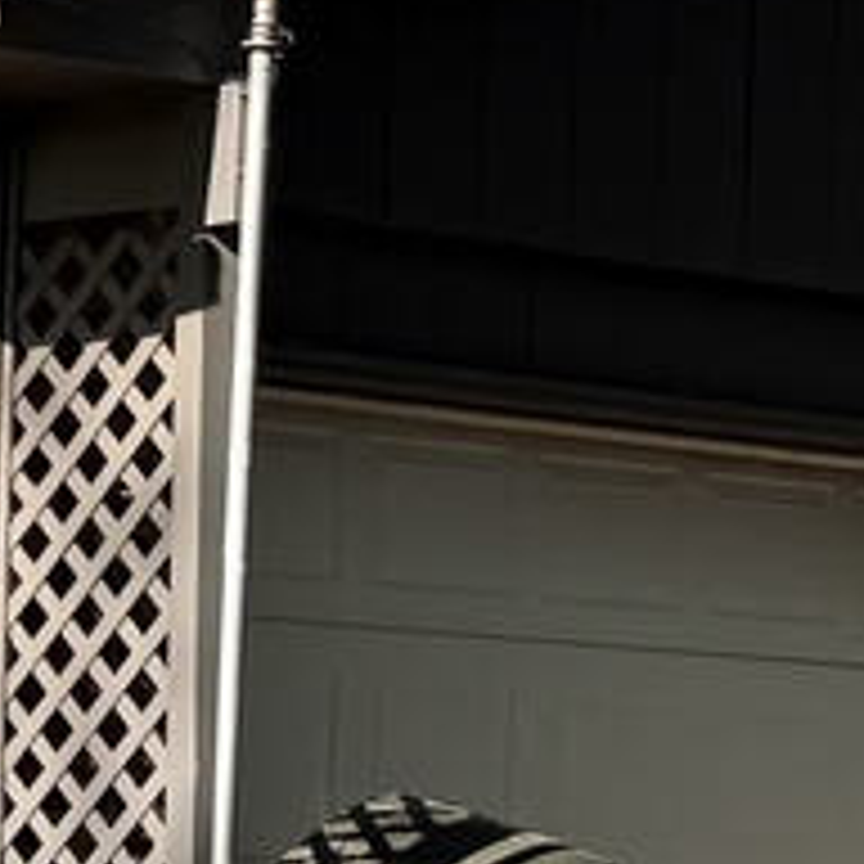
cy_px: 724
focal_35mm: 177
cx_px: -576
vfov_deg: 9.8
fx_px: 4998
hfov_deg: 9.5
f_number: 1.78
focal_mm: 6.76
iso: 80
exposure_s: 1/1337
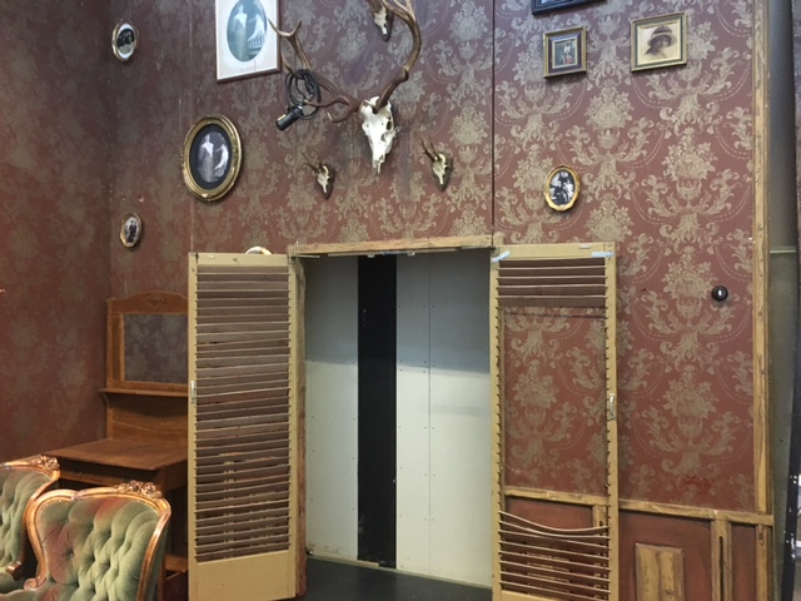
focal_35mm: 29
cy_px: 300
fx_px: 671
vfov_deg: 48.2
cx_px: 400
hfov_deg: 61.7
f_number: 2.2
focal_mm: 4.15
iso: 400
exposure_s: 1/17
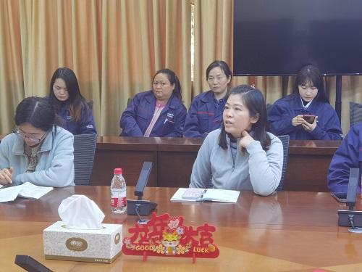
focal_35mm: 68
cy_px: 136
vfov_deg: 21.6
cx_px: 181
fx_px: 711
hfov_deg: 28.6
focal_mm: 6.71
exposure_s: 1/50
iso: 200
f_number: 1.9
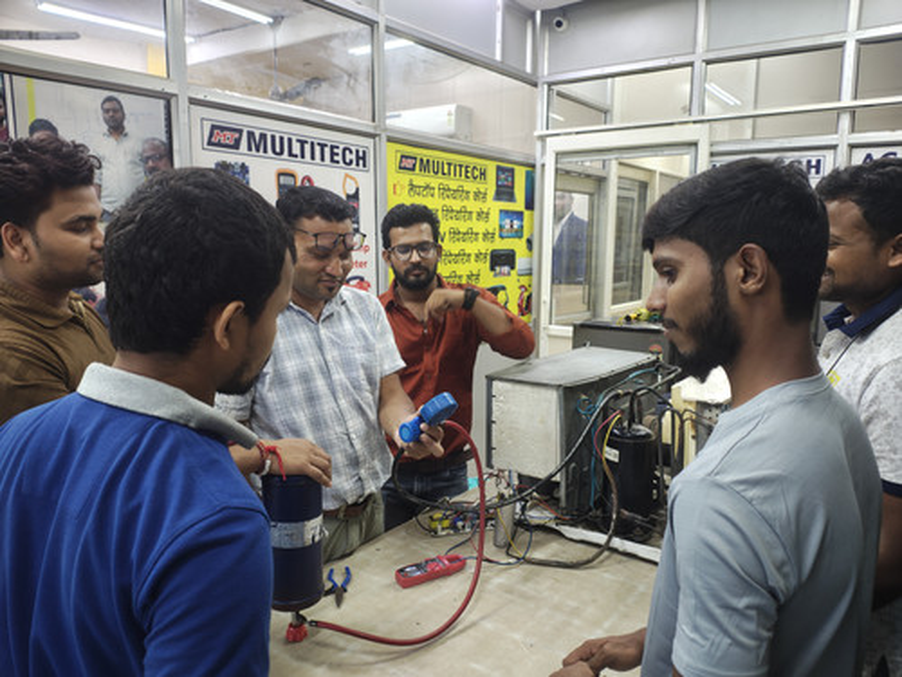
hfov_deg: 69.4
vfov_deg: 54.9
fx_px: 651
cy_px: 338
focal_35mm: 25
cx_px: 451
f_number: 1.4
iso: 309
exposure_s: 1/50
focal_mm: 5.89
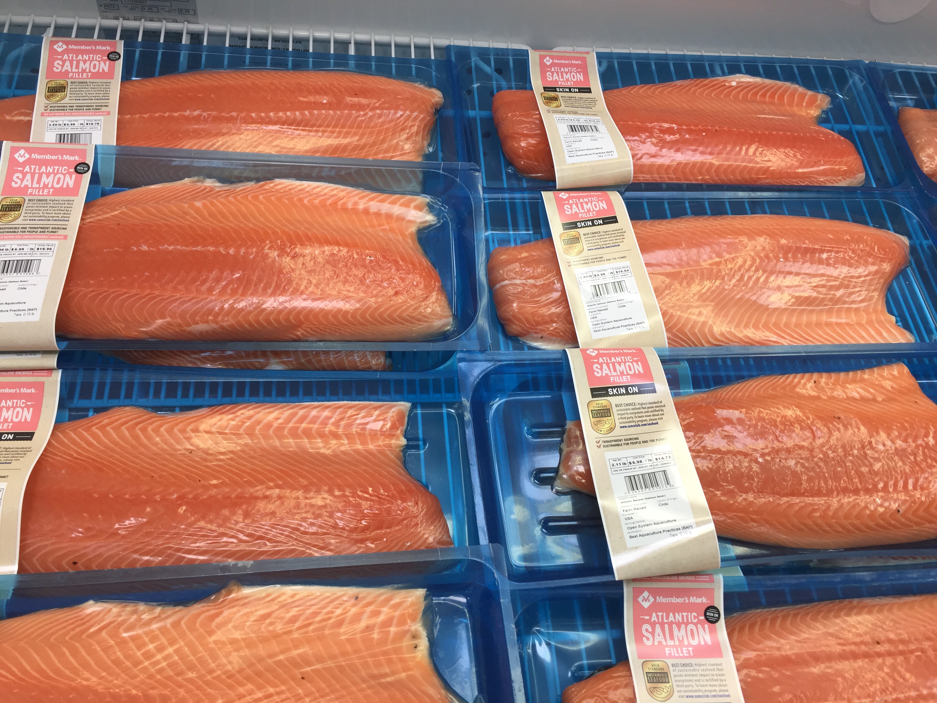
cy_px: 352
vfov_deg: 48.2
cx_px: 468
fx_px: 785
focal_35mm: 29
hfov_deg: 61.7
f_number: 2.2
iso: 50
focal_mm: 4.15
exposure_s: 1/120
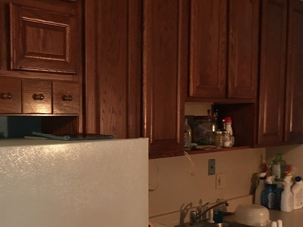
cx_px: 71
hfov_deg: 39.2
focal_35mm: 47
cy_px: 153
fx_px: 411
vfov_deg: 30.6
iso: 200
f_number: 2.2
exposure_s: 1/15
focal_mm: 4.15
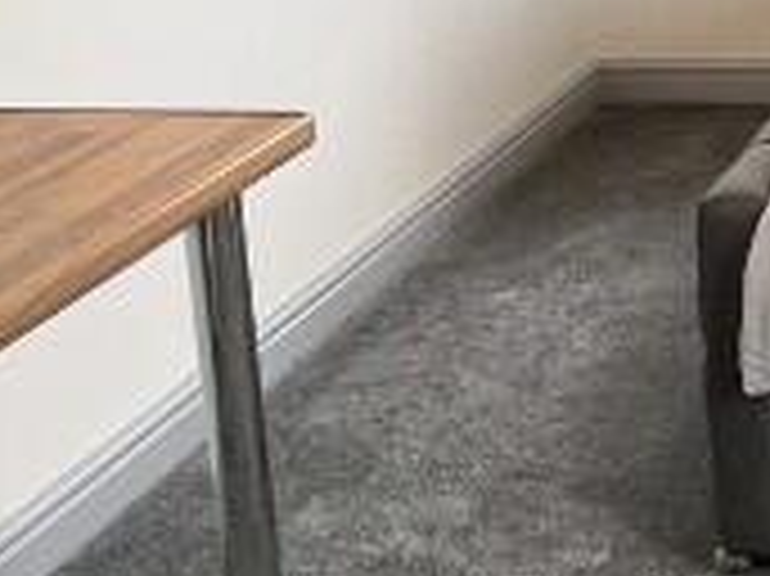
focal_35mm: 78
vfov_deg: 17.6
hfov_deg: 20.7
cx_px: 1211
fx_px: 1734
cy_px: -189
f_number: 1.8
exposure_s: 1/99
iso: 80
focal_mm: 1.57
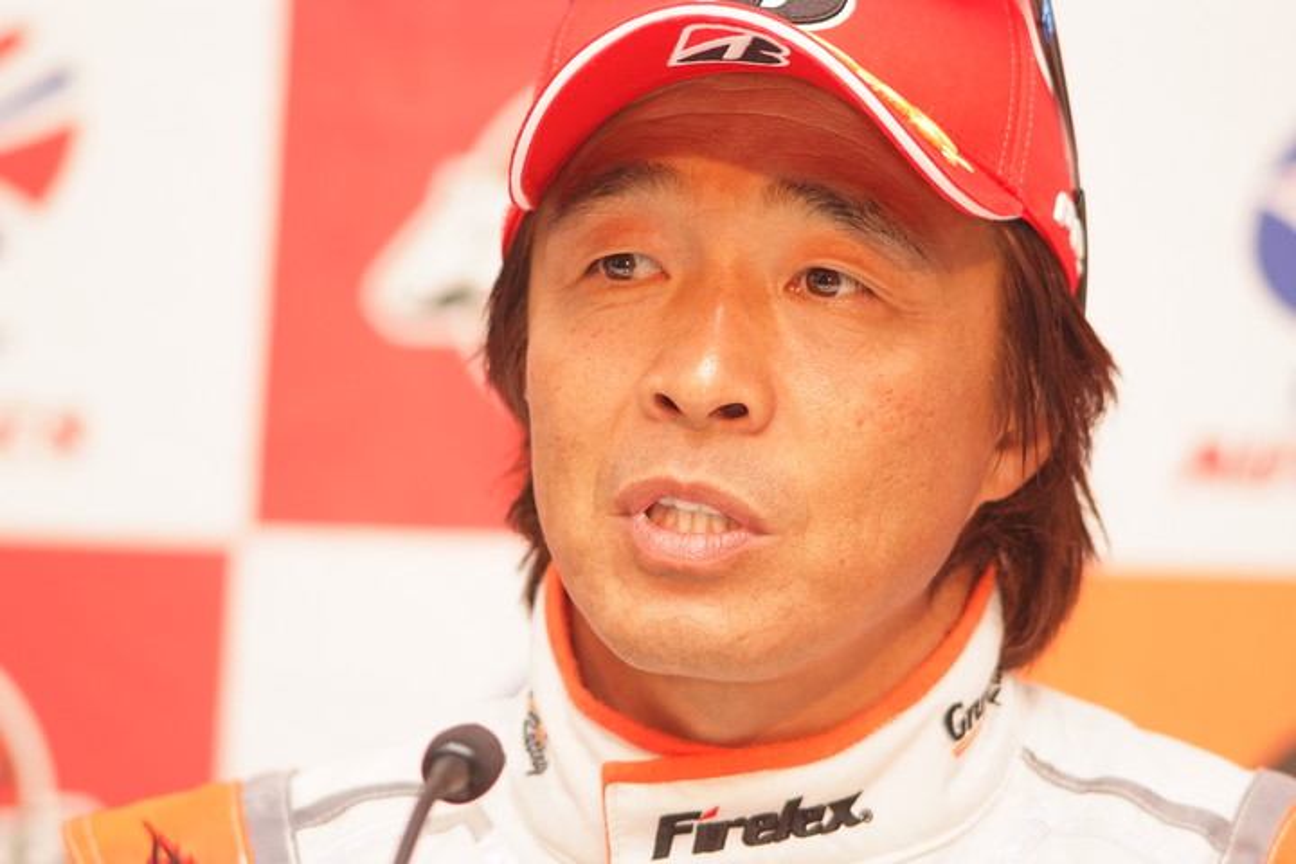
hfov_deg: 7.6
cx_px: 648
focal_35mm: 270
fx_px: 9719
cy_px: 432
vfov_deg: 5.1
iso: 400
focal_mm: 180
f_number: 2.8
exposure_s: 1/125
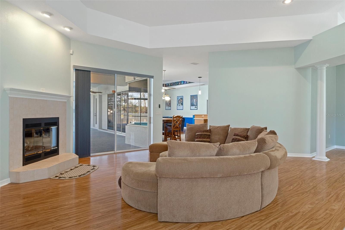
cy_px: 115
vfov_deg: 59.5
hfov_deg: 81.2
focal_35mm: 21
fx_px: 201
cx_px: 172
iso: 320
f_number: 8
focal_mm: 14
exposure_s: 1/2
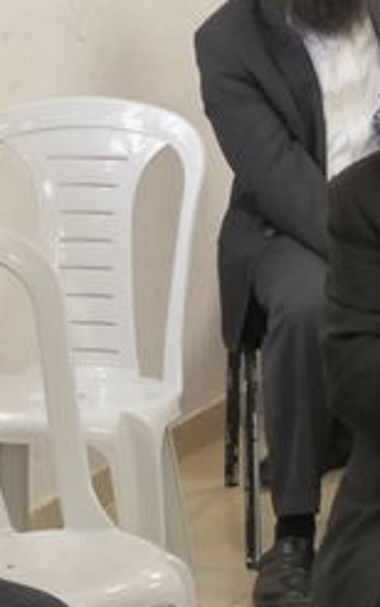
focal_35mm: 193
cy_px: 577
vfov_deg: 10.8
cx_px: 669
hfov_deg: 6.7
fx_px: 3194
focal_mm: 16
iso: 640
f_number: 2.8
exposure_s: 1/125
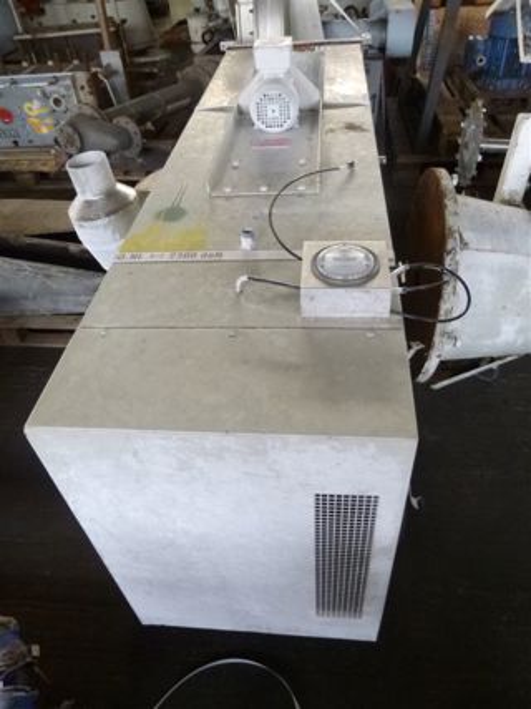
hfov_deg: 54.9
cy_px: 354
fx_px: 512
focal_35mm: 25
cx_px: 266
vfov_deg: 69.4
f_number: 3.1
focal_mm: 4.5
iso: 400
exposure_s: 1/13
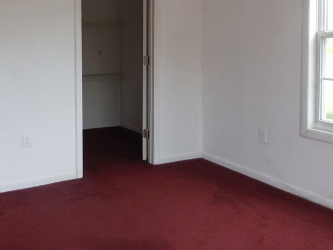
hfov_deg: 41.2
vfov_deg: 30.8
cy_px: 52
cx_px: 146
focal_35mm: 46
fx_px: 442
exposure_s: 1/100
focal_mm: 4.5
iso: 125
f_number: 3.1
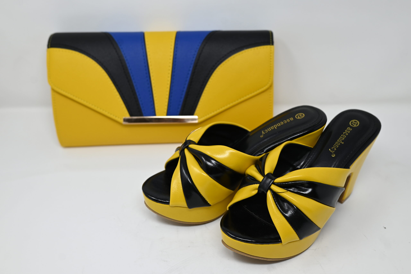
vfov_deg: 33.4
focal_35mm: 40
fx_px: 457
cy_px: 137
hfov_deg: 48.4
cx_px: 206
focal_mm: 40
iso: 400
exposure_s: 1/250
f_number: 4.5
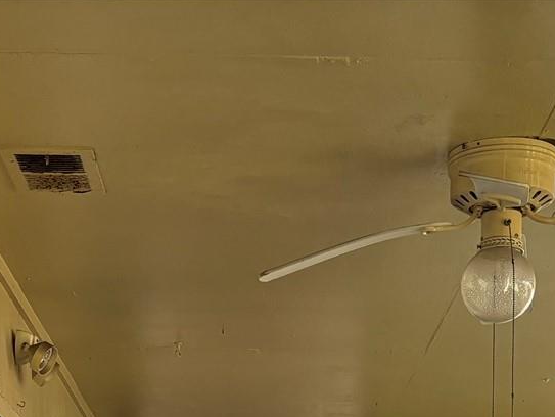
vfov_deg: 13.4
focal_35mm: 98
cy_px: 781
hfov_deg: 20.0
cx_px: 238
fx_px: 1572
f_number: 1.6
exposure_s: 1/121
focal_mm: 5.96
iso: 100
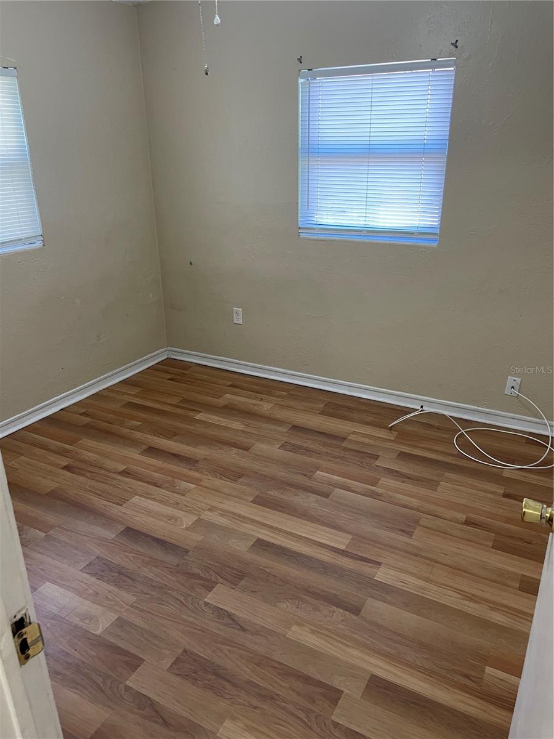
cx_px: 277
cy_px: 370
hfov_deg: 53.1
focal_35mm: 26
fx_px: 555
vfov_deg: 67.3
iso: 160
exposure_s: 1/60
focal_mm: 4.2
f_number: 1.6
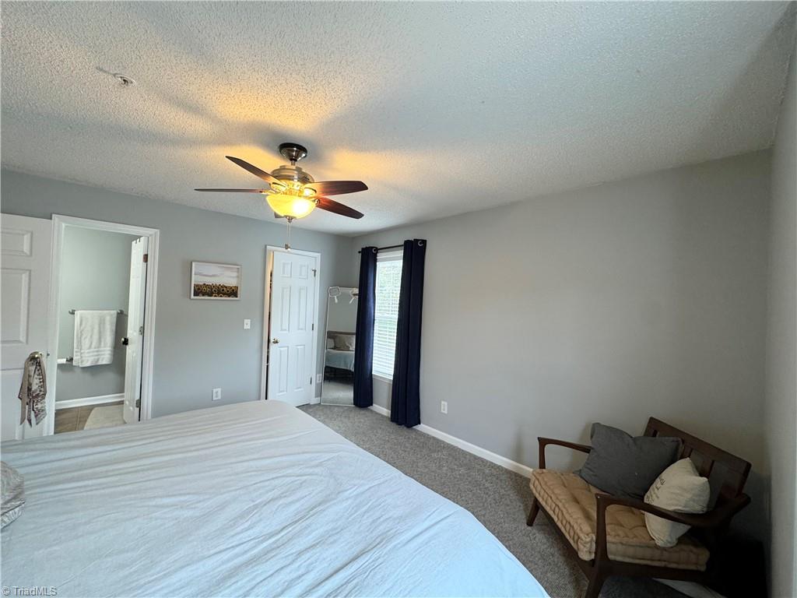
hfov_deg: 102.1
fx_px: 322
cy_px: 299
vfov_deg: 85.7
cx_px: 398
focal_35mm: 14
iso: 250
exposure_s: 1/60
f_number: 2.2
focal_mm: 2.22
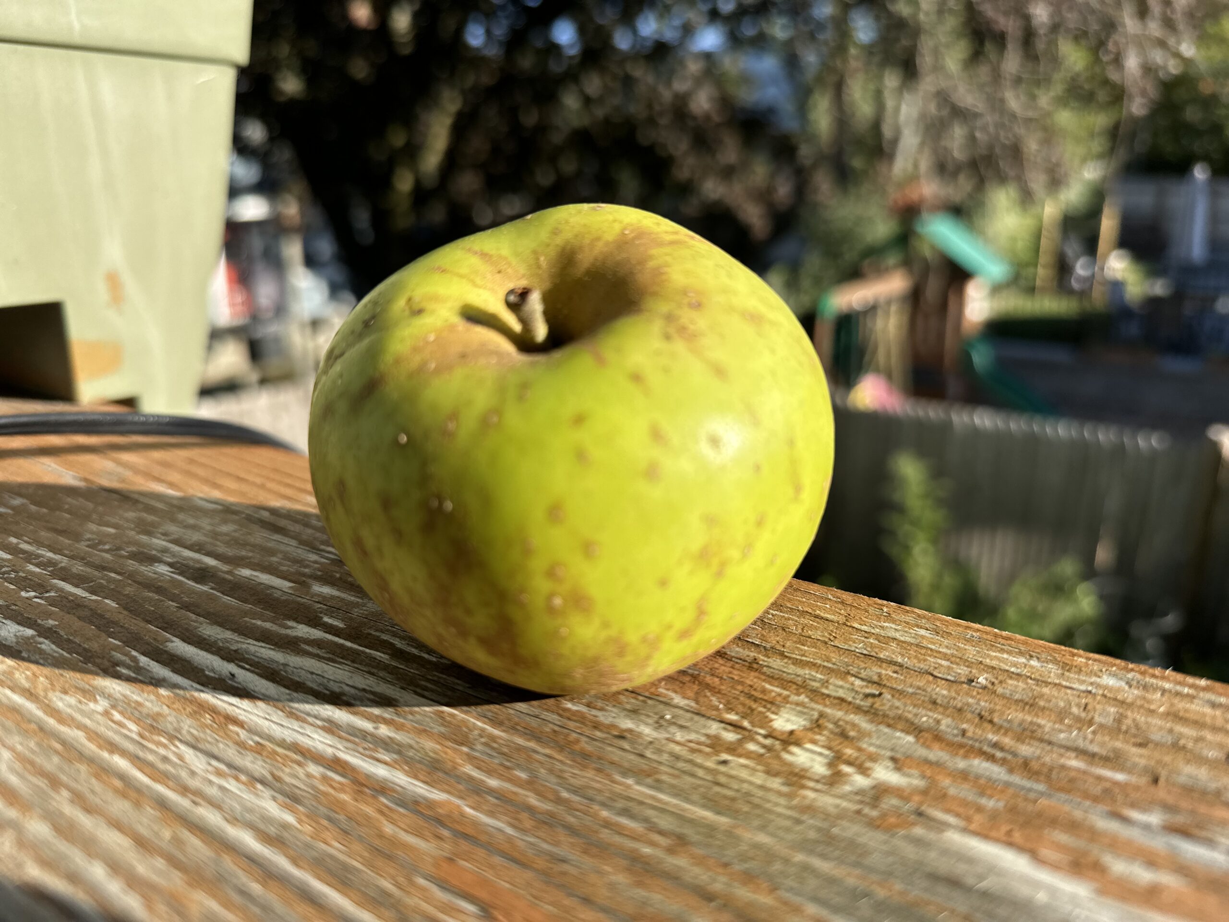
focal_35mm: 24
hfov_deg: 71.6
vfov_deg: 56.8
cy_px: 461
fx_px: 852
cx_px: 614
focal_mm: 6.86
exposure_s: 1/2469
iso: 80
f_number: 1.78
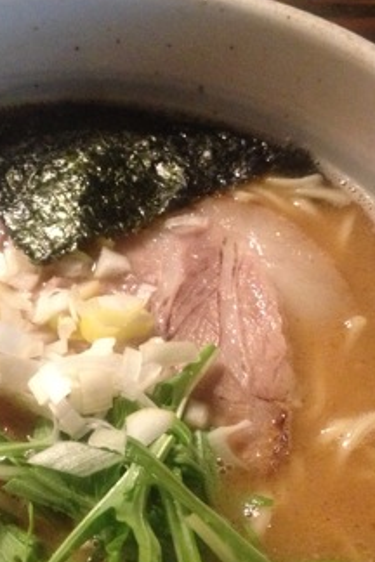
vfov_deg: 27.9
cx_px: 71
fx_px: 1125
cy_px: 366
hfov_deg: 18.7
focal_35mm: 72
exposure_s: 1/17
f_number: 2.4
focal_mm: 4.28
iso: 400
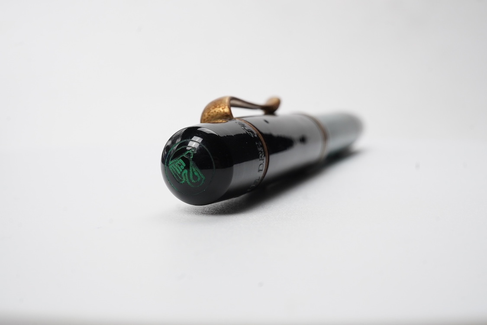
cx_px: 244
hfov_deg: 43.6
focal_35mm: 45
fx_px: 609
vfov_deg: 29.9
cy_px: 162
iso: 400
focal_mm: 30
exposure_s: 1/100
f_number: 20
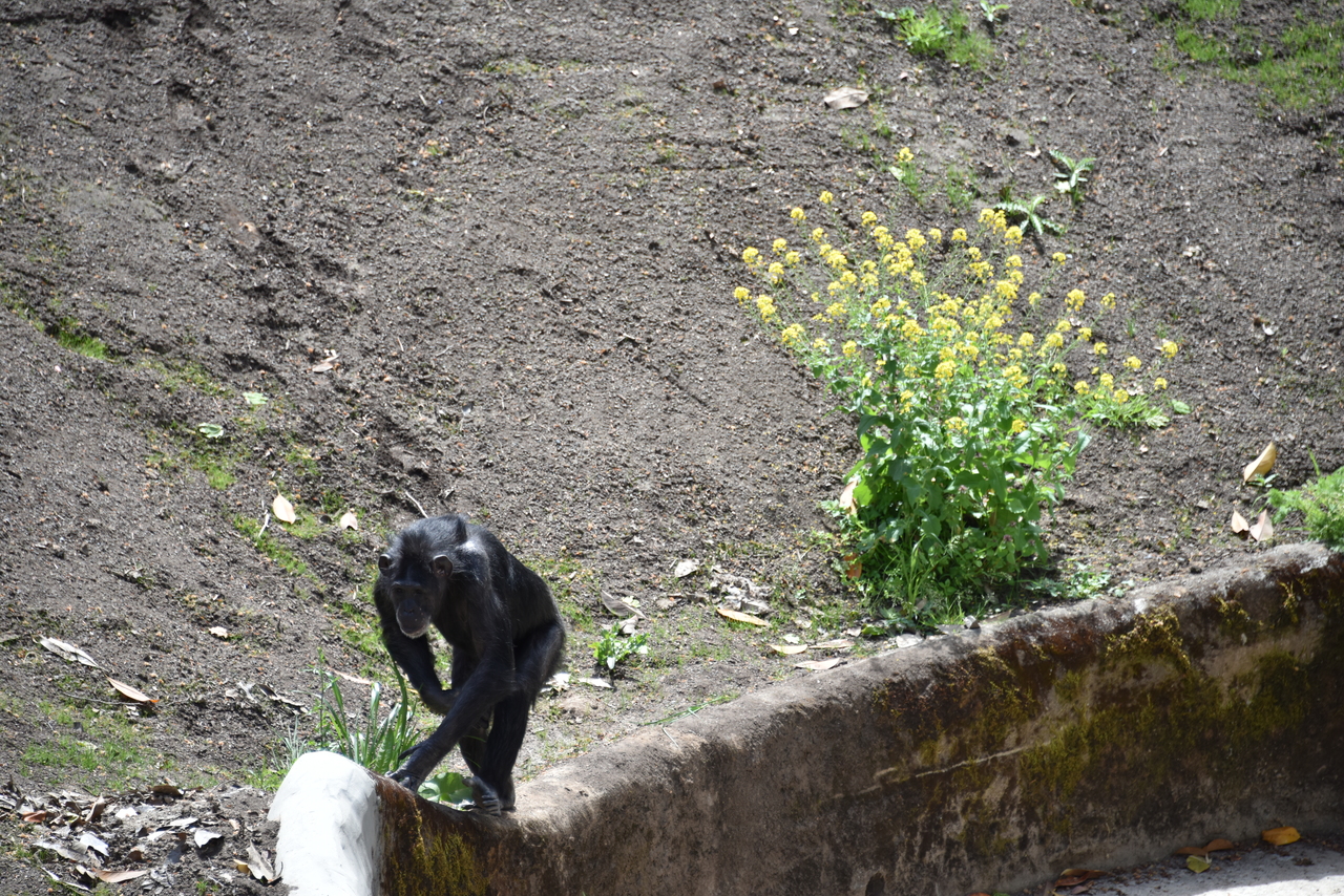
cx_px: 672
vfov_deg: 6.5
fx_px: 7841
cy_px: 448
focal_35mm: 210
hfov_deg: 9.8
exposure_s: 1/500
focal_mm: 210
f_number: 5.6
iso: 360
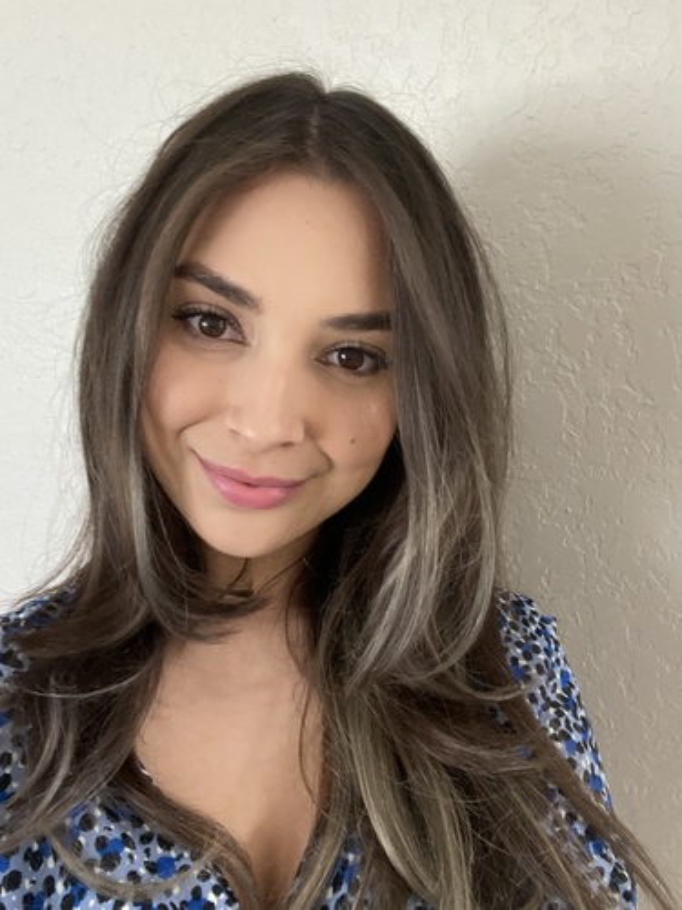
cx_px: 341
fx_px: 788
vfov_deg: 60.0
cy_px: 455
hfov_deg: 46.8
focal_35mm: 30
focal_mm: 2.71
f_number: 2.2
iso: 320
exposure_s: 1/40
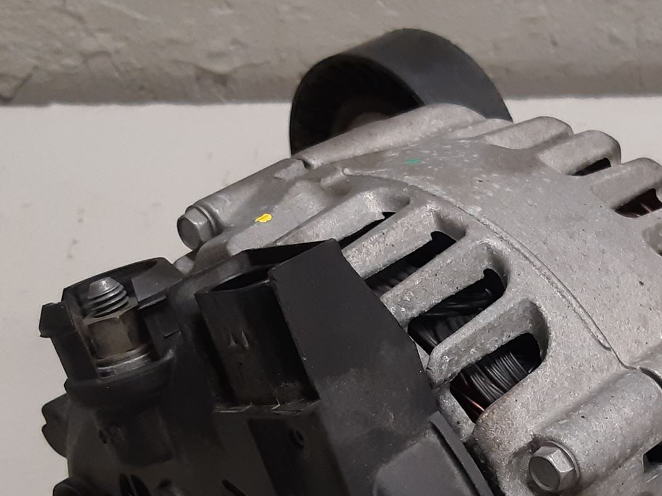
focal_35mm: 51
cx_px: 434
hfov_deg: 37.1
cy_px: 452
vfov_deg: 27.5
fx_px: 975
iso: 160
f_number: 1.7
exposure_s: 1/50
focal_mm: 3.93
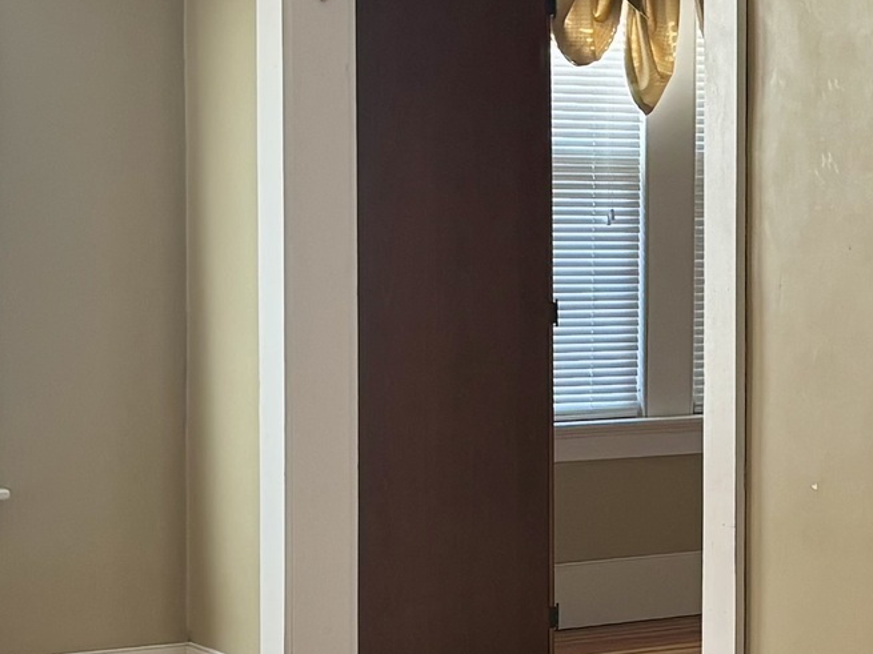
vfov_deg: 12.1
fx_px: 3076
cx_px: 800
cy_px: 310
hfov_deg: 15.9
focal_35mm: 122
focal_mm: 5.96
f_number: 1.6
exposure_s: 1/121
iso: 125
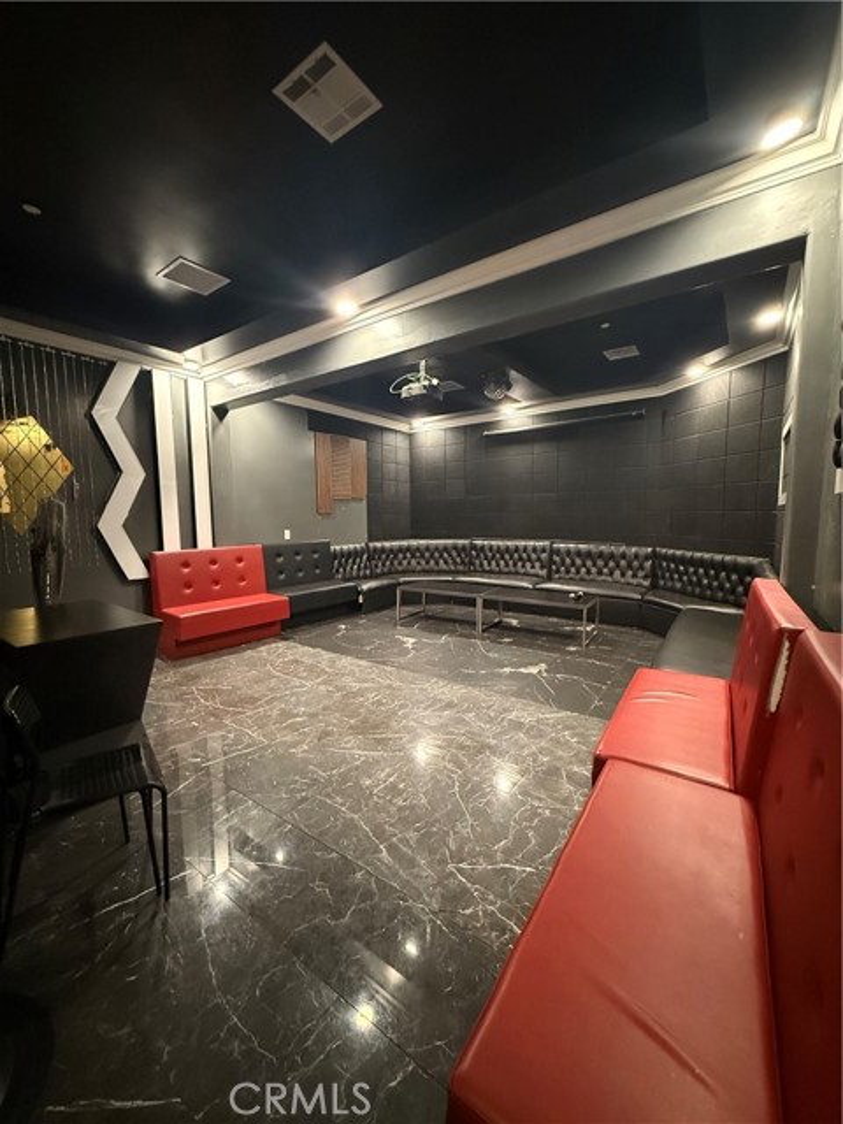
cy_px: 562
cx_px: 422
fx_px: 455
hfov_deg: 85.7
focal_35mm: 14
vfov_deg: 102.1
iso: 1250
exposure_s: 1/40
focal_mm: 2.22
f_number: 2.2
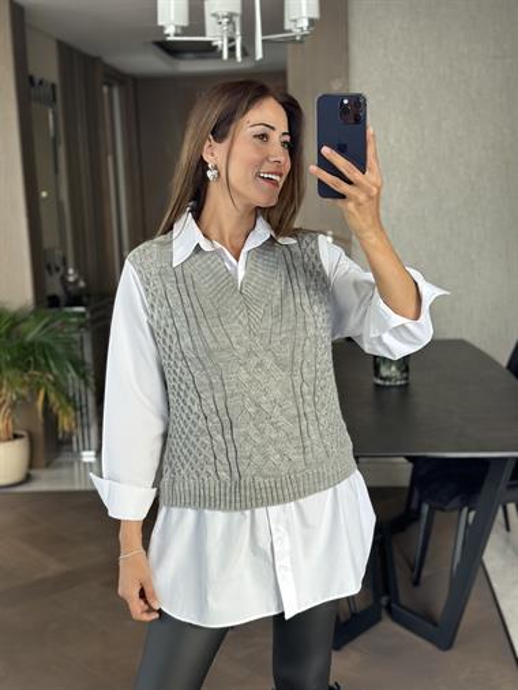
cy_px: 345
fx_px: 957
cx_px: 259
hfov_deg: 30.3
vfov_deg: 39.6
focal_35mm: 48
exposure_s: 1/81
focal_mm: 6.86
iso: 125
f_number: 1.78
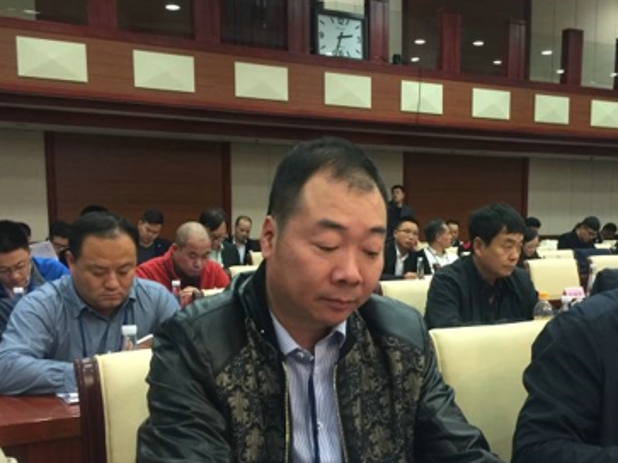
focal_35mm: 44
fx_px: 785
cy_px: 330
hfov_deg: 42.9
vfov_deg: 32.4
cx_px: 334
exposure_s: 1/17
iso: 100
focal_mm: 4.15
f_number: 2.2
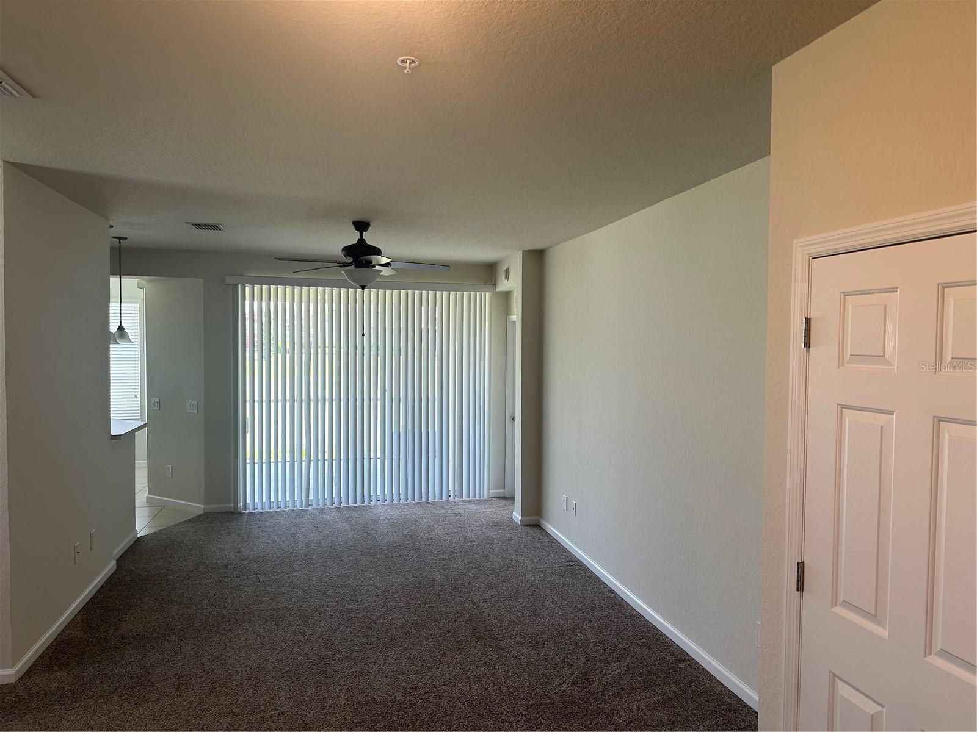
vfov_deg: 56.8
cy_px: 366
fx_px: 677
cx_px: 488
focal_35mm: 24
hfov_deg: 71.6
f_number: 1.78
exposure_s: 1/120
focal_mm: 6.86
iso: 125
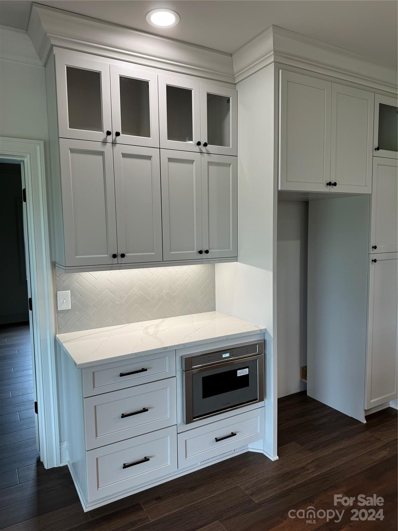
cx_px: 199
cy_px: 266
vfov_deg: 71.6
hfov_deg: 56.8
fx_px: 368
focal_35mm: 24
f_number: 1.78
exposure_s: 1/120
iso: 80
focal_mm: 6.76
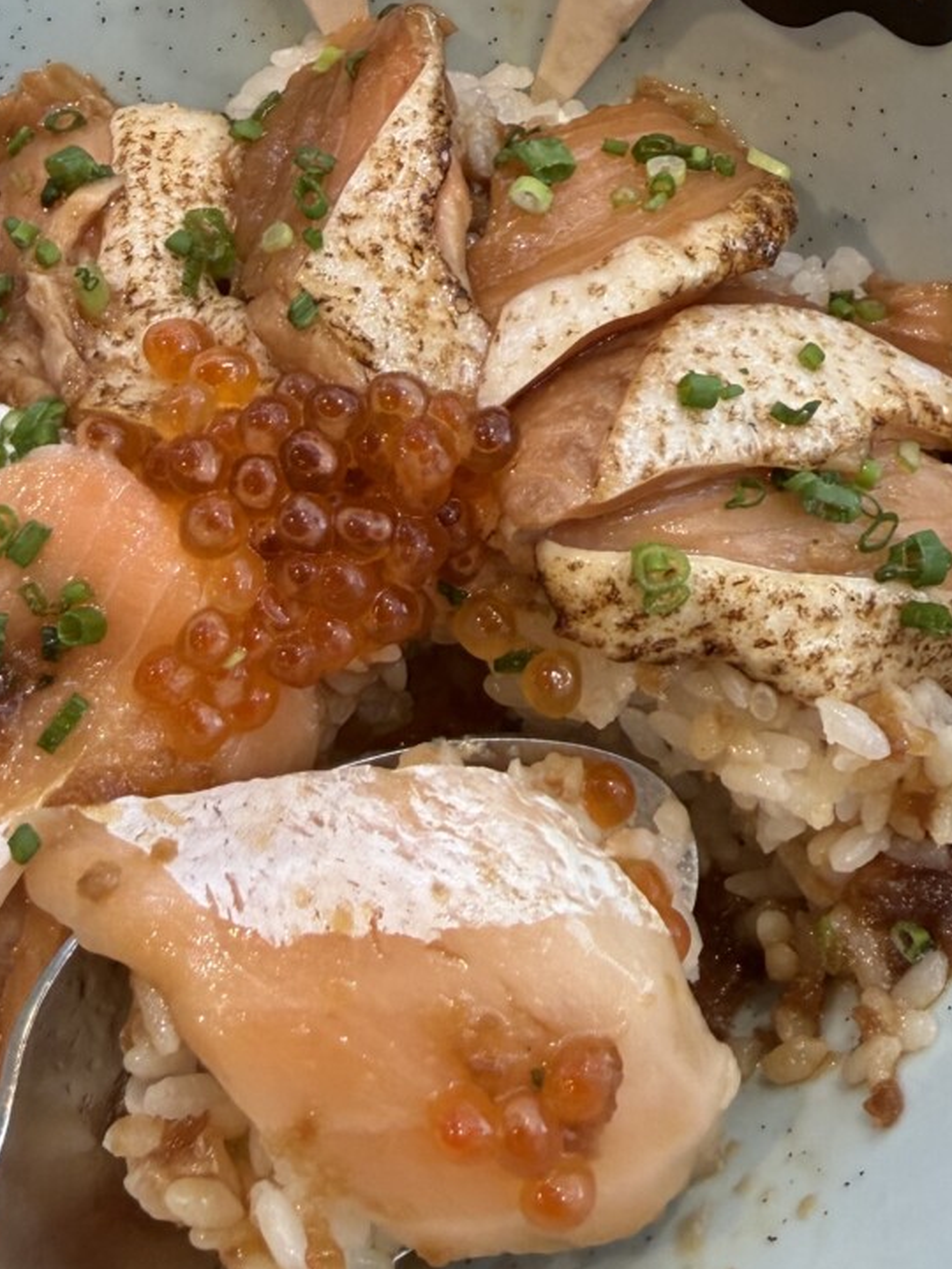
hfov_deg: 29.1
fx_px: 1833
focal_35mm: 50
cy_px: 370
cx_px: 521
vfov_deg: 37.5
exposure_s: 1/100
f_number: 2.2
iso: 200
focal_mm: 2.22
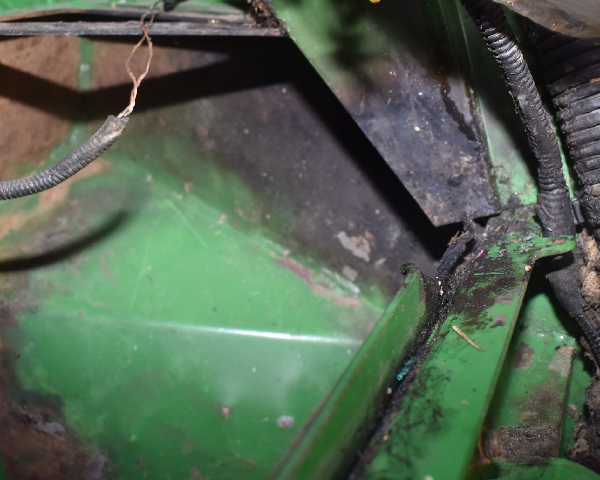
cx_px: 313
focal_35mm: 42
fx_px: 746
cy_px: 220
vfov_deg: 35.6
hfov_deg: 43.8
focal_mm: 22
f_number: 5
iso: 640
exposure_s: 1/100
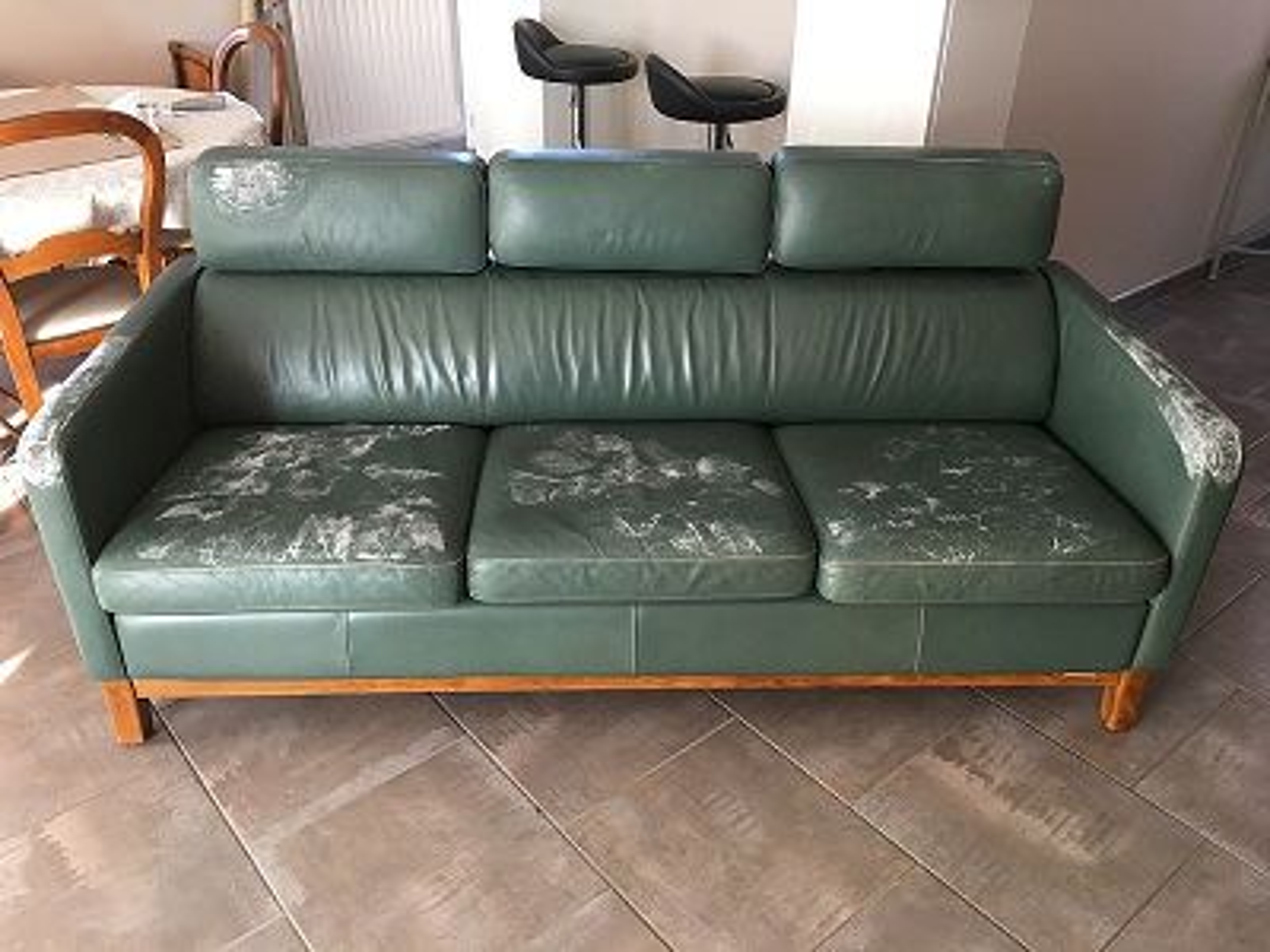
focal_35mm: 29
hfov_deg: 61.7
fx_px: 1064
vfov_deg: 48.2
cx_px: 635
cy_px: 476
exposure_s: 1/17
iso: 40
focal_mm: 4.15
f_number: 2.2
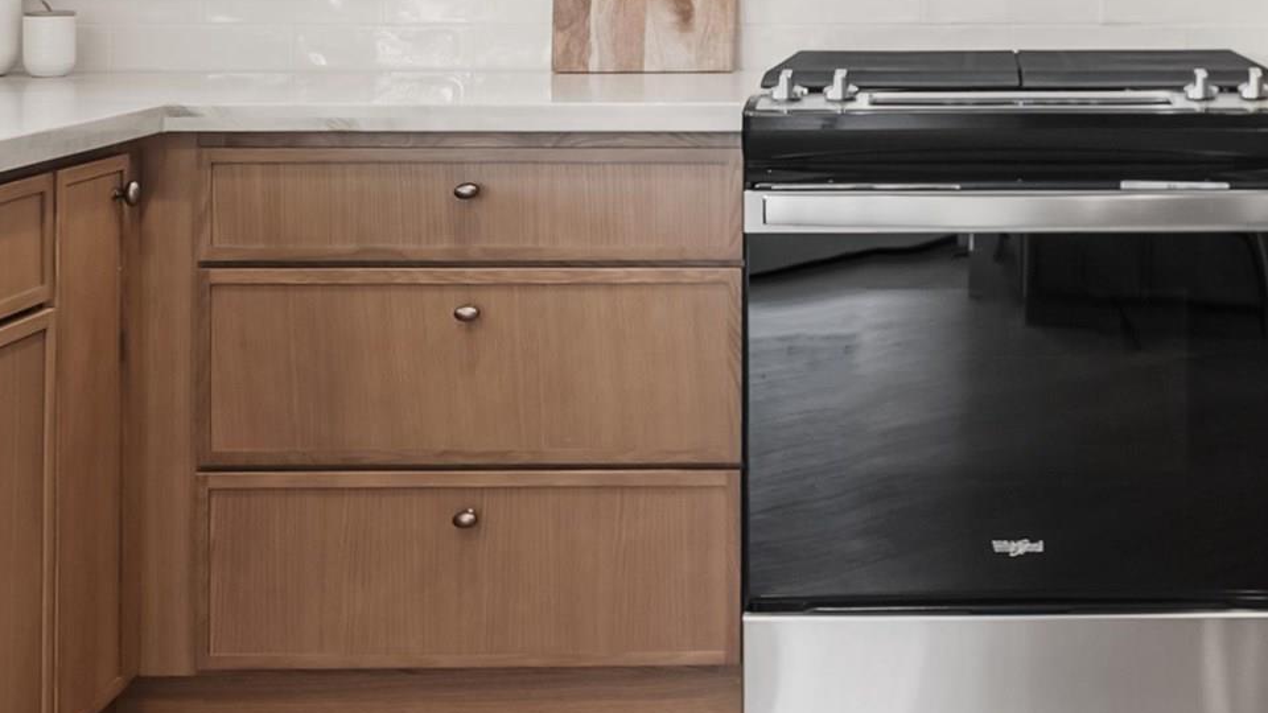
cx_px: 1025
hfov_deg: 35.4
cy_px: -71
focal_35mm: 57
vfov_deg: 20.1
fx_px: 1916
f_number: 6.3
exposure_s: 1/60
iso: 250
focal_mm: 17
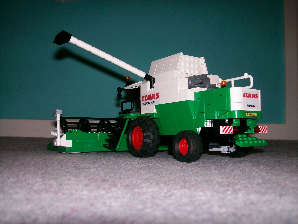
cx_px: 149
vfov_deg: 39.7
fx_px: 310
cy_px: 112
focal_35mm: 36
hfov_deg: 51.4
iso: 80
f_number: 2.7
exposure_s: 1/64
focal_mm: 6
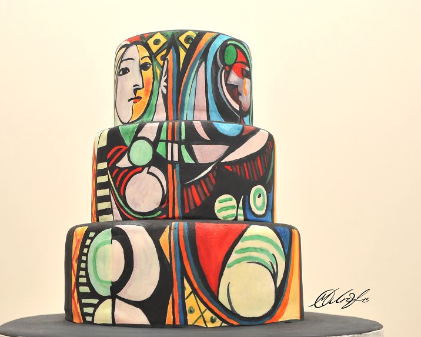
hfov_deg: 35.3
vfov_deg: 28.6
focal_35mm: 53
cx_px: 180
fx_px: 660
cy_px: 166
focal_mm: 46
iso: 400
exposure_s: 1/60
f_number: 6.3
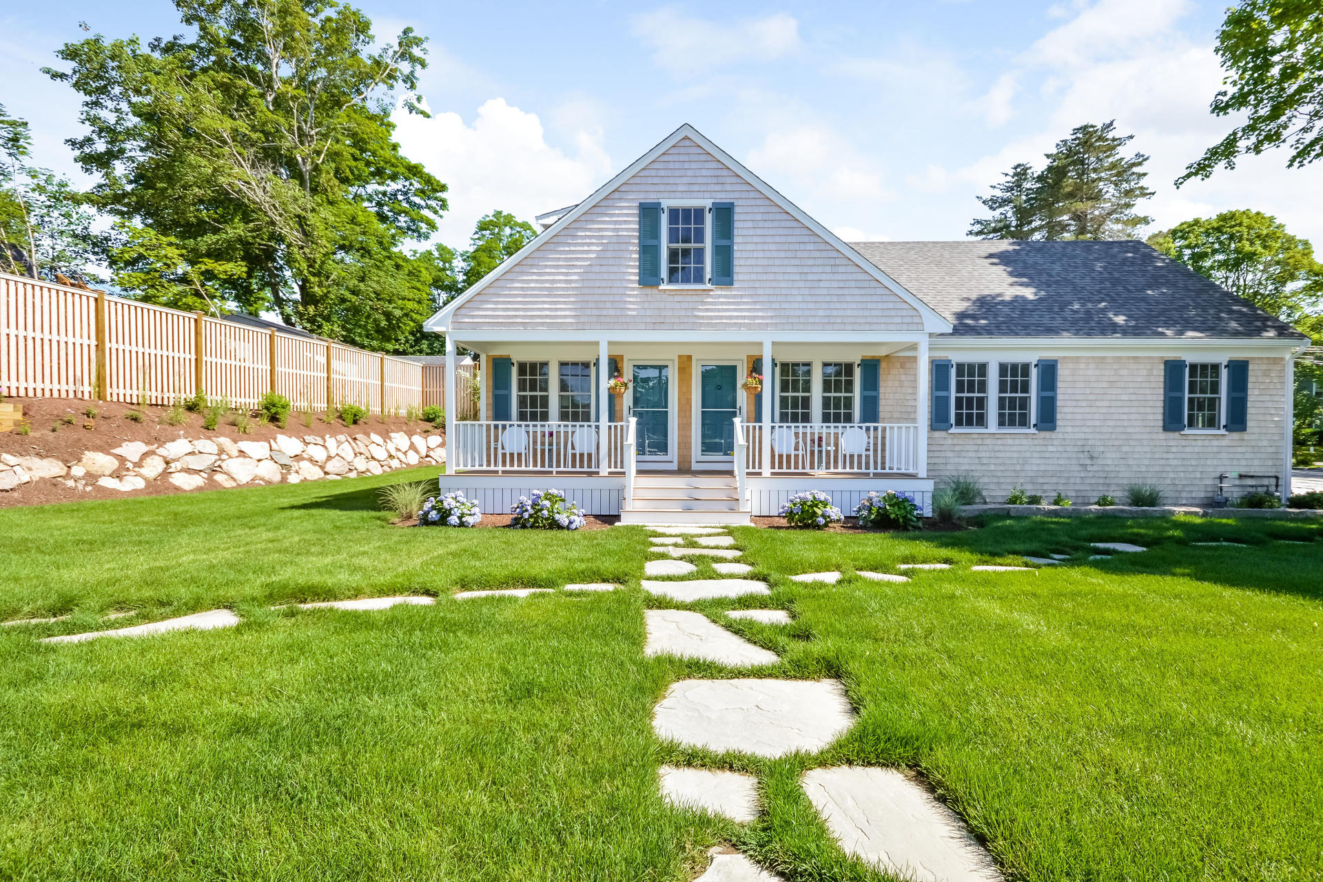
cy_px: 441
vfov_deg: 77.3
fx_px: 551
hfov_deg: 100.4
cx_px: 662
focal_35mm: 15
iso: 200
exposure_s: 1/200
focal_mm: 10
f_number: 8
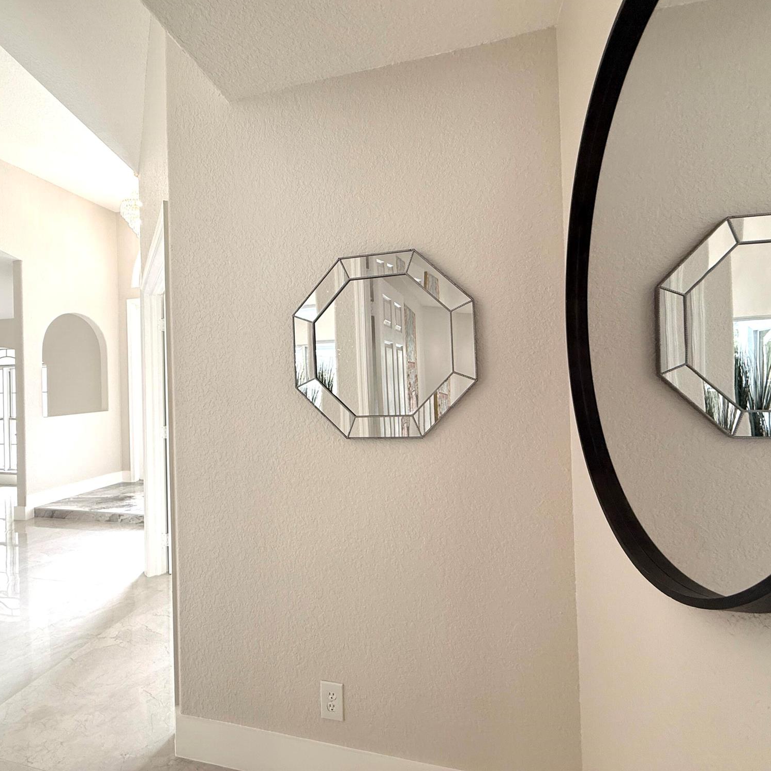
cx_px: 359
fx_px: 428
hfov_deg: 83.9
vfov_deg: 83.9
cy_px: 375
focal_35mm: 17
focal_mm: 2.22
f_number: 2.2
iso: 125
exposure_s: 1/120
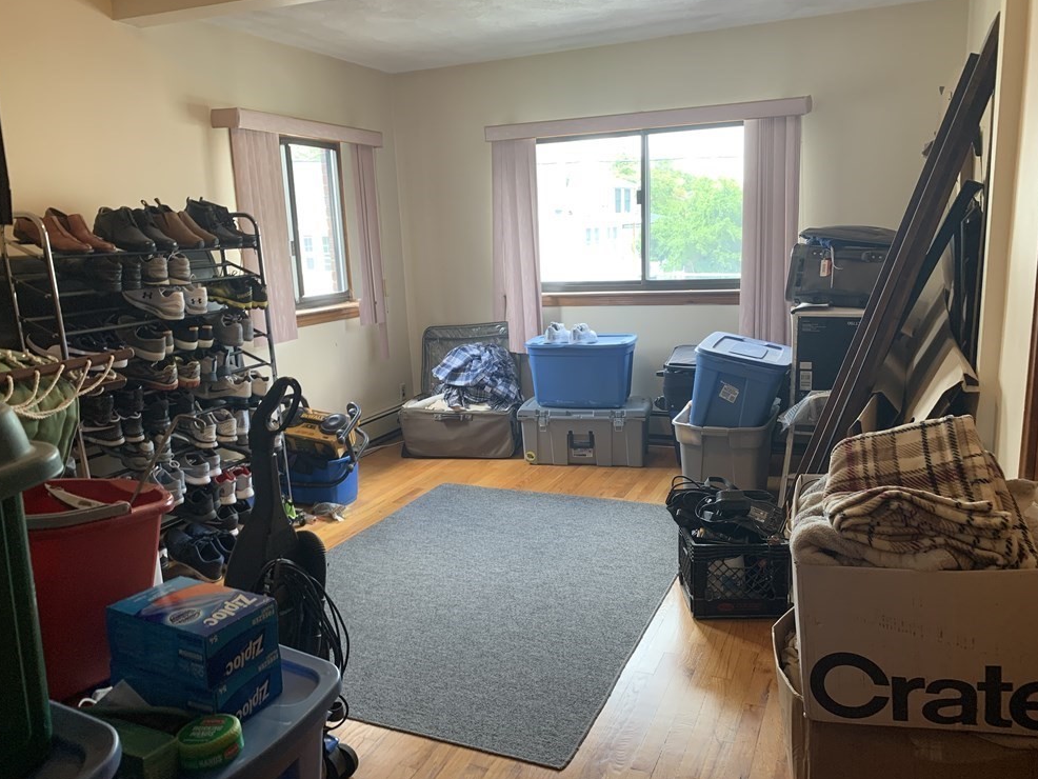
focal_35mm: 27
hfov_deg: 65.3
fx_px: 810
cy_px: 390
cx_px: 515
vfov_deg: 51.4
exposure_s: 1/60
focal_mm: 4.25
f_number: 1.8
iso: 80
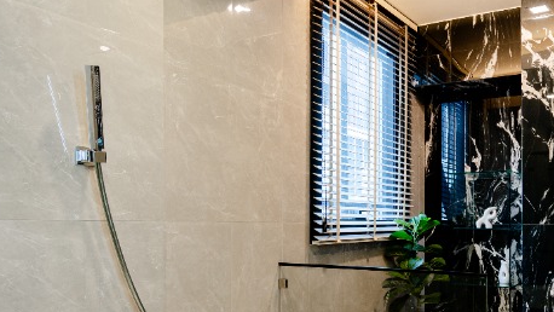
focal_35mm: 32
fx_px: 470
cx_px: 444
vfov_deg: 35.9
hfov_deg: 56.5
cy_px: 235
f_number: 7.1
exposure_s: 1/2.5
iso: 100
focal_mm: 14
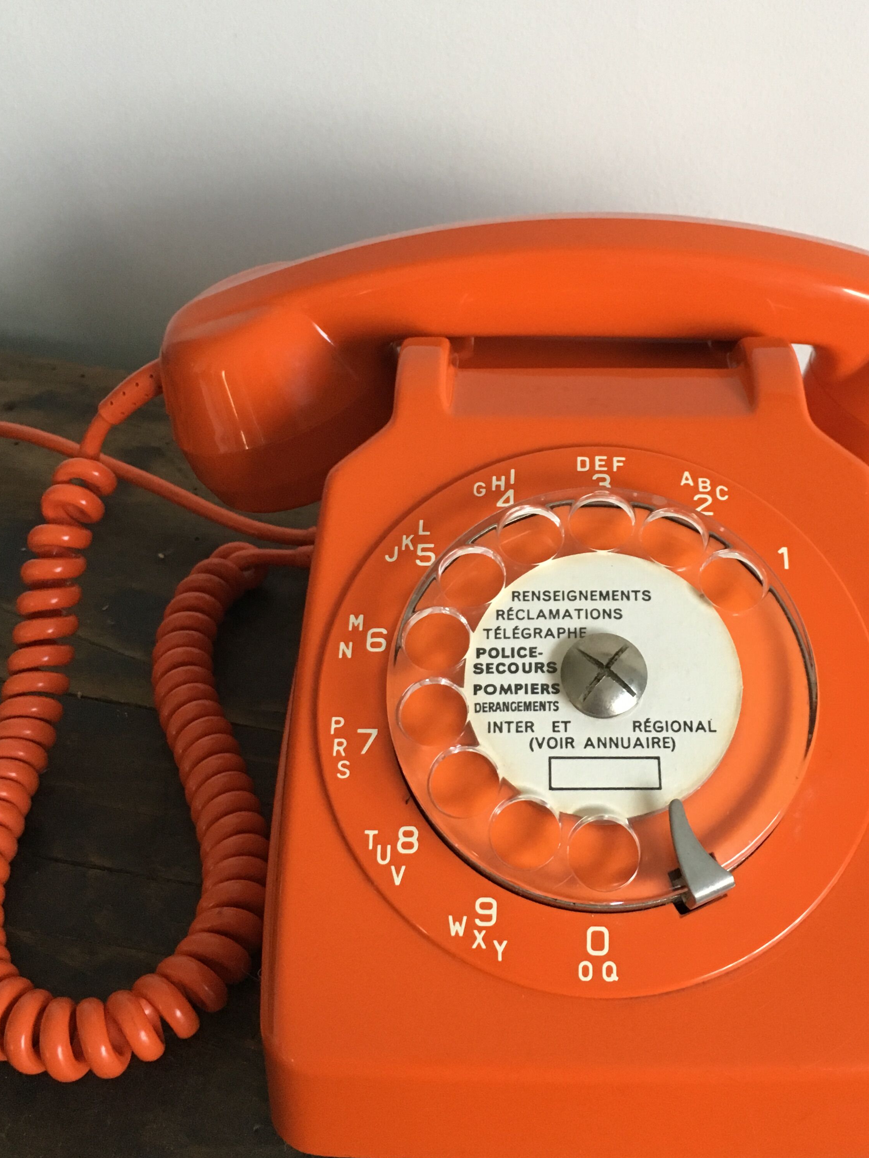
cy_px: 543
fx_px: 1305
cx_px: 514
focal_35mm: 39
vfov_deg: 47.8
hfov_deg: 36.7
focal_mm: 4.15
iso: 200
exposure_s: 1/33
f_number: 2.2
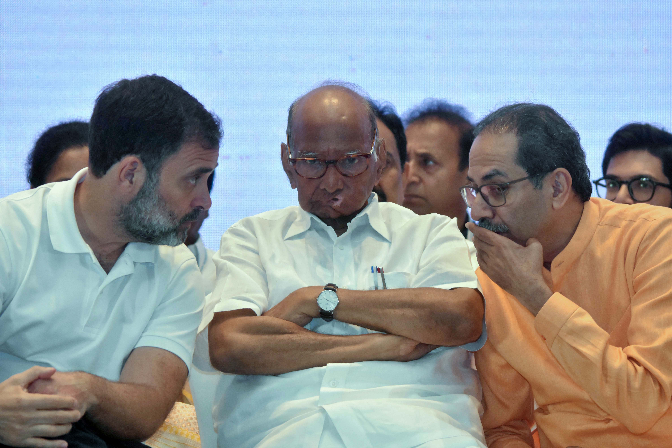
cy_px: 224
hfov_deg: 9.1
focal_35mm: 225
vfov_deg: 6.1
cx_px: 336
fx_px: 4200
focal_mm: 150
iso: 4000
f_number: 5
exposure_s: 1/320
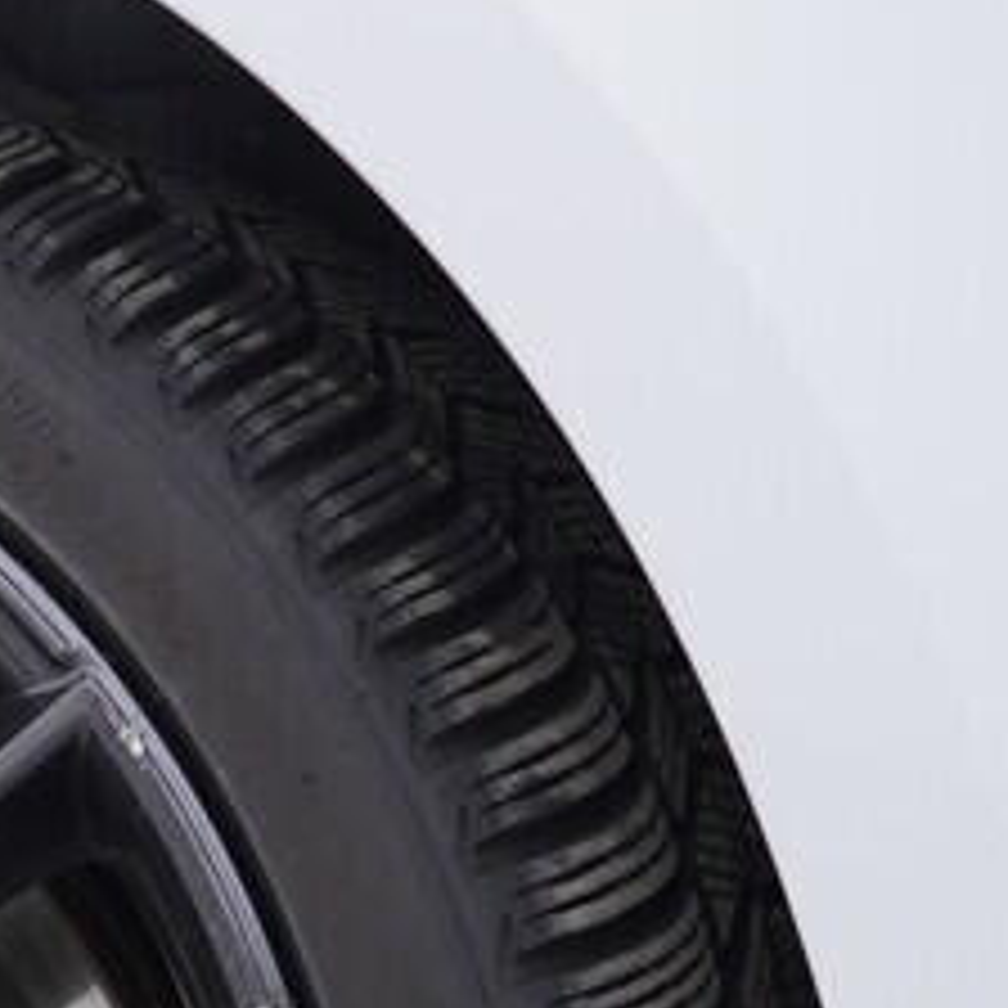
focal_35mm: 140
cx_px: -310
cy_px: 1226
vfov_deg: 12.2
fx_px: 4612
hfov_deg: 12.1
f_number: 3.5
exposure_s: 1/60
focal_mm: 24
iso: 125
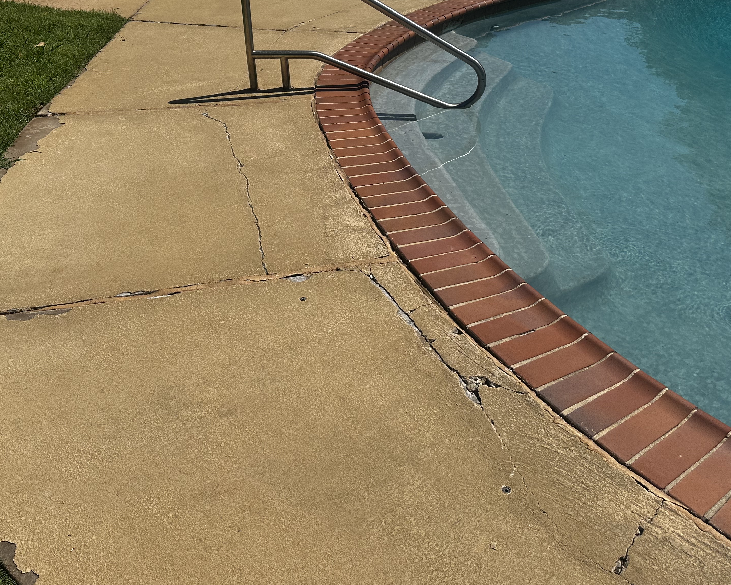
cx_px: 325
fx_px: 714
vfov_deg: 44.2
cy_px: 224
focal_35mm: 33
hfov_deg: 54.1
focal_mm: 6.86
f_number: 1.78
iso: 80
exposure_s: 1/7576
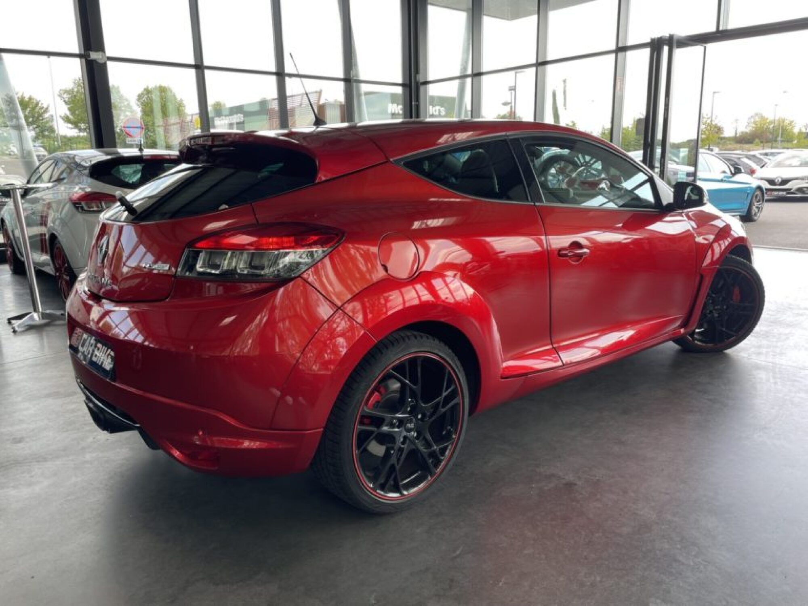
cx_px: 404
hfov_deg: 67.3
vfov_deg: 53.0
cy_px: 303
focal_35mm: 26
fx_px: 607
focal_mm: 4.2
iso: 32
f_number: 1.6
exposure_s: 1/146
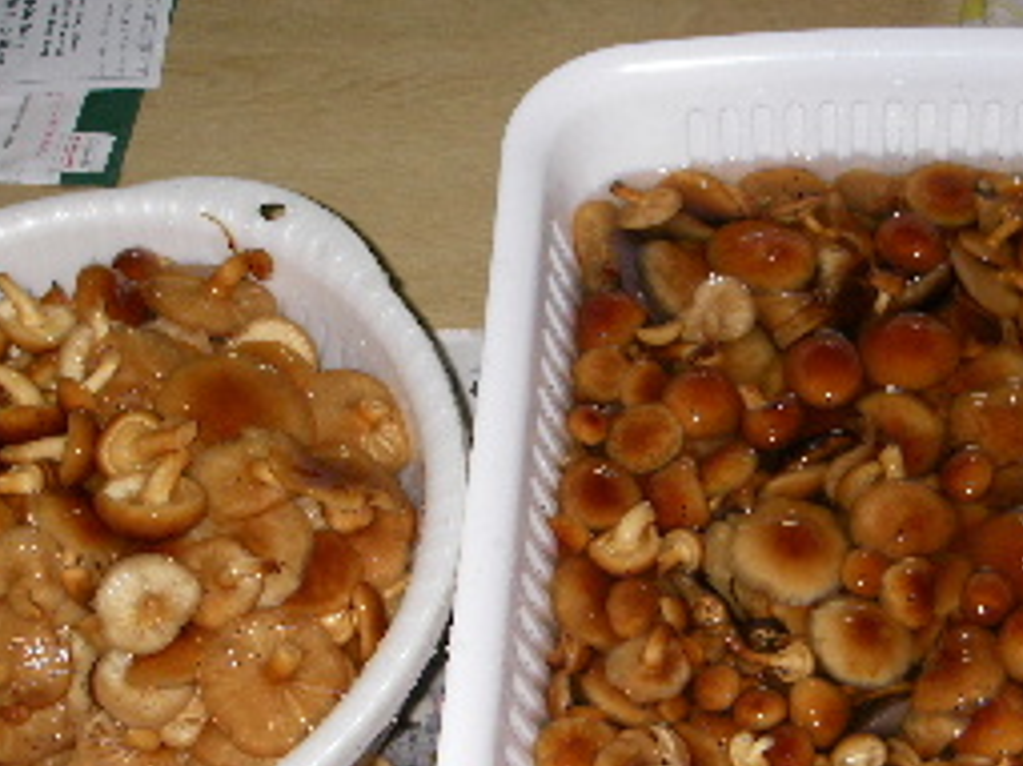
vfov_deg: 21.2
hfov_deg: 28.2
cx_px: 566
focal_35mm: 69
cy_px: 533
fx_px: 2038
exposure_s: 1/40
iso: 200
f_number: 3.4
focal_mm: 7.3
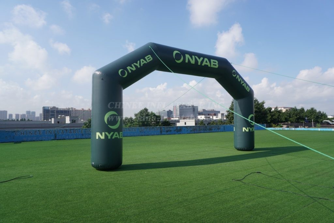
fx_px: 223
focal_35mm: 24
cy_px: 112
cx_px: 167
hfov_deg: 73.7
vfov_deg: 53.1
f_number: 5.6
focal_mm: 16
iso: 100
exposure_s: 1/500
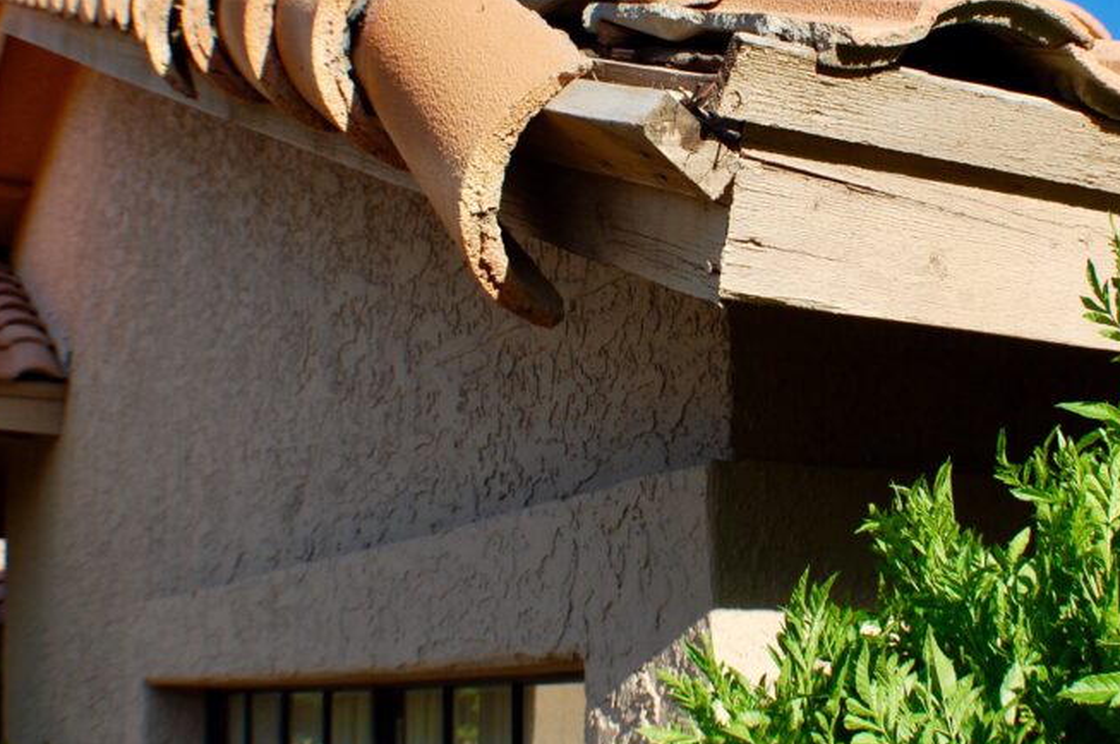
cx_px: 722
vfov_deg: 16.9
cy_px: 195
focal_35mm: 80
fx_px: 2486
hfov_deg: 25.3
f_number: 9
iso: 200
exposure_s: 1/320
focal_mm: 34
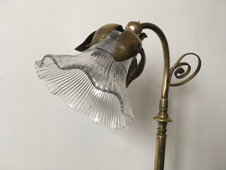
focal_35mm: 29
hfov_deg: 61.7
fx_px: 189
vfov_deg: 48.2
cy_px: 85
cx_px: 113
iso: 64
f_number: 2.2
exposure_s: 1/33
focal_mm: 4.15
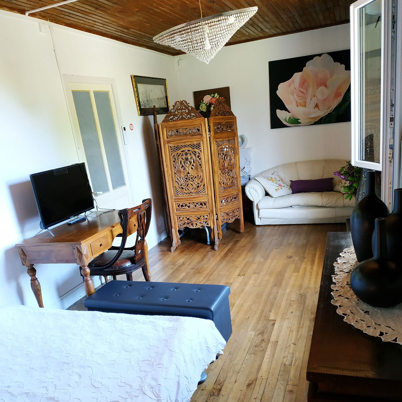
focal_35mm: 29
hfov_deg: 55.6
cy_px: 255
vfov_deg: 54.9
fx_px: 381
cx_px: 197
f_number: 1.9
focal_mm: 3.94
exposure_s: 1/24
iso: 400
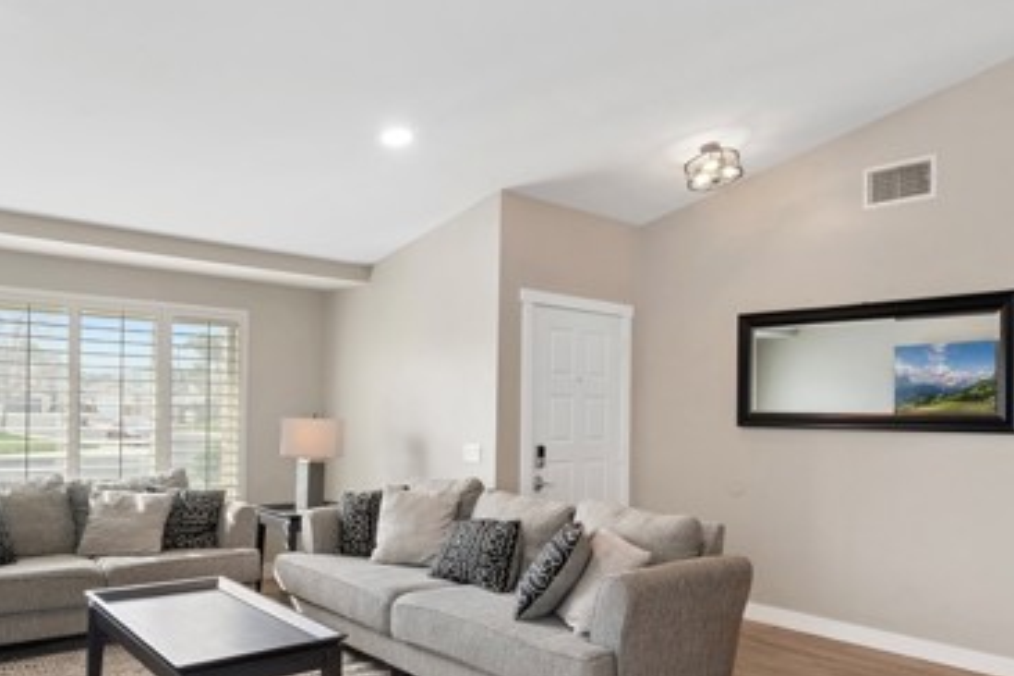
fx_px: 789
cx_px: 485
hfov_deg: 65.4
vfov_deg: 46.2
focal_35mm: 28
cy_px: 403
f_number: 22
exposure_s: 8
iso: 100
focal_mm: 16
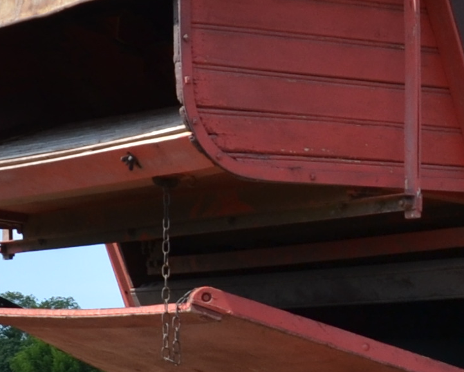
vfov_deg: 9.4
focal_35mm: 162
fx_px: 2225
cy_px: 503
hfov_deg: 11.8
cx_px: 467
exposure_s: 1/200
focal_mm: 18
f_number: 7.1
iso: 100
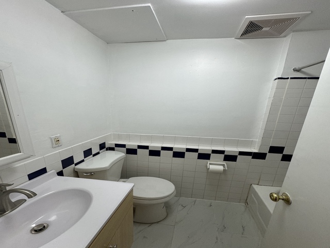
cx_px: 165
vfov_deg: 85.7
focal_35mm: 14
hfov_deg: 102.1
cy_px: 124
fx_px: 133
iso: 125
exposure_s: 1/120
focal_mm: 2.22
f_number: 2.2
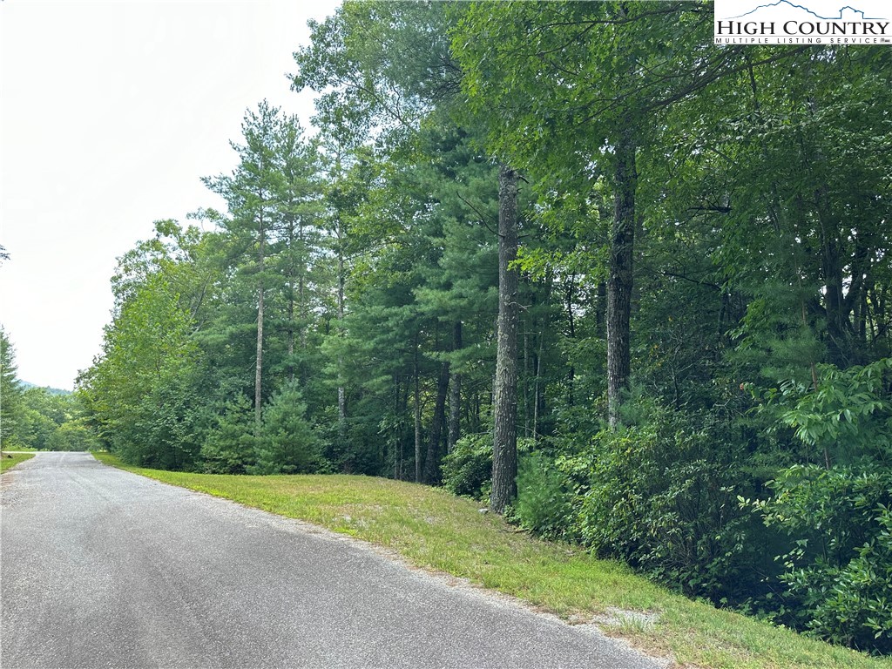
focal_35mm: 24
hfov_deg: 71.6
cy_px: 334
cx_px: 446
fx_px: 618
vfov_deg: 56.8
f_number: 1.78
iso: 80
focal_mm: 6.86
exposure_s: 1/279
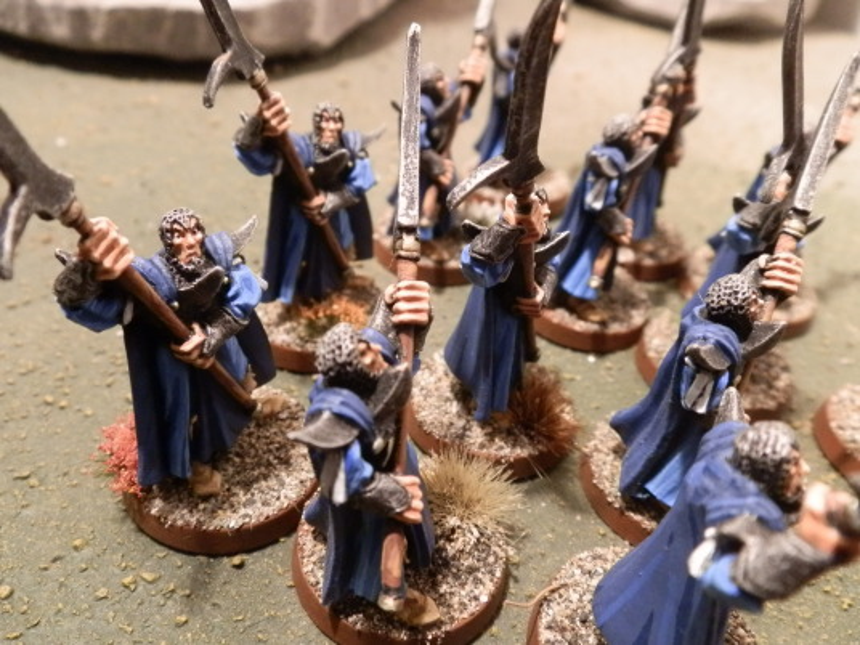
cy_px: 322
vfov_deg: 49.7
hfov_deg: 63.4
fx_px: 696
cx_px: 430
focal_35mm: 28
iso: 400
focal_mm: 5
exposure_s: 1/40
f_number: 3.1
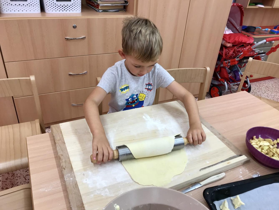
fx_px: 226
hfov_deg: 63.4
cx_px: 140
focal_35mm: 28
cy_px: 105
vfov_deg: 49.8
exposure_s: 1/50
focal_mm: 3.99
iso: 32
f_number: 1.8
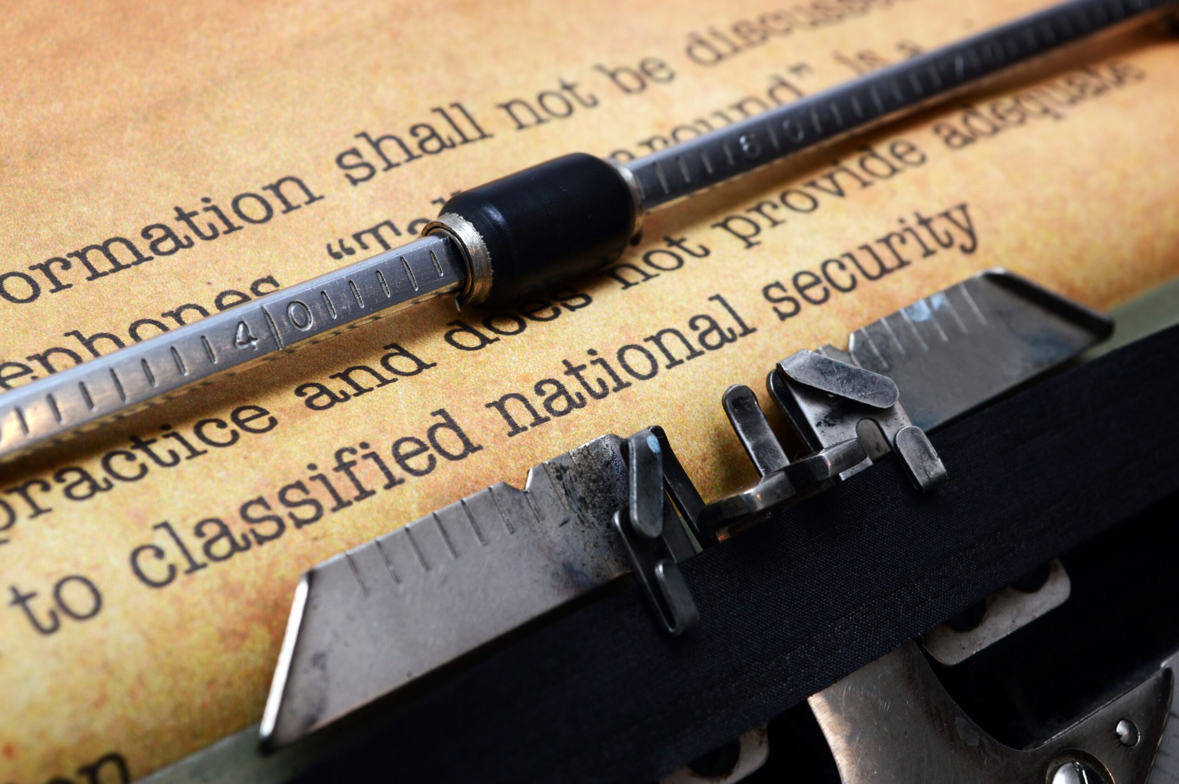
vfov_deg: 16.5
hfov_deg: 24.6
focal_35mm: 82
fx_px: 2699
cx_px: 590
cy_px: 392
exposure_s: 1/80
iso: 200
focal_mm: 55
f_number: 11
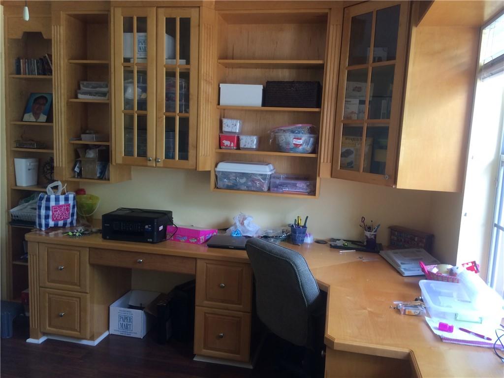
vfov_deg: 48.2
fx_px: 422
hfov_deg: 61.7
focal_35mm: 29
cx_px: 252
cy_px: 189
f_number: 2.2
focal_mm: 4.15
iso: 64
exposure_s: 1/30
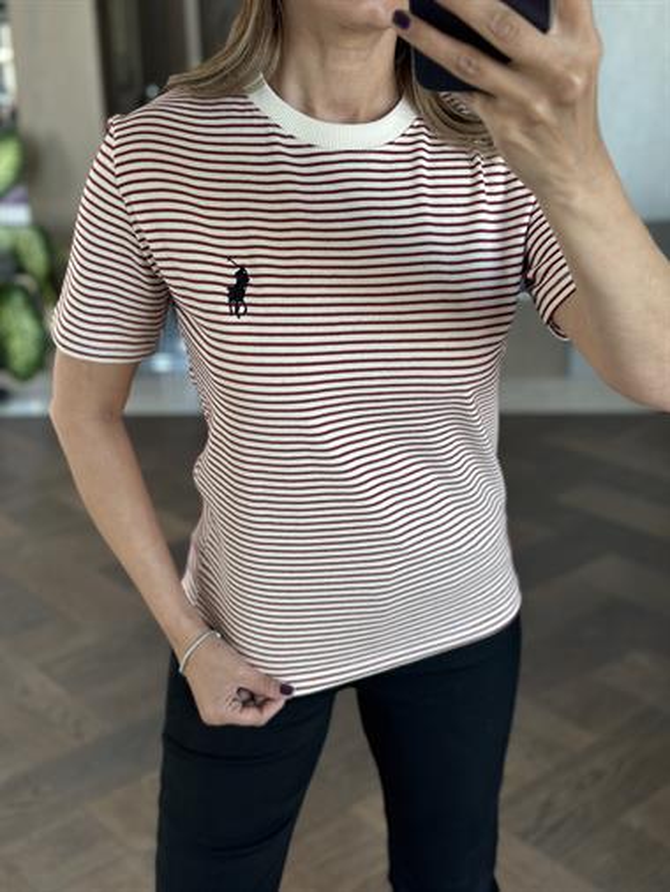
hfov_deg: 30.3
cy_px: 446
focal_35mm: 48
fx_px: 1238
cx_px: 335
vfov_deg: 39.6
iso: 125
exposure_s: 1/60
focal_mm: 6.86
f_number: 1.78
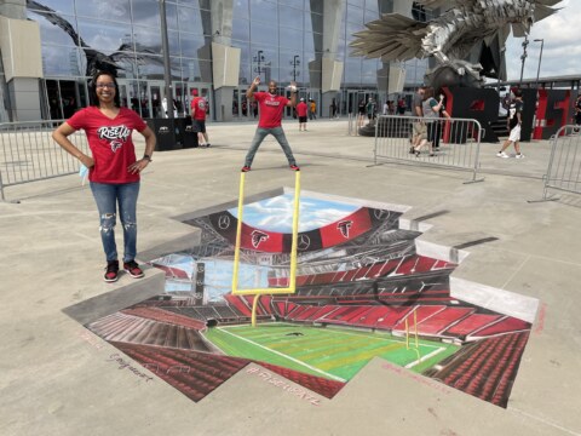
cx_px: 290
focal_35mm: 26
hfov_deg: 67.3
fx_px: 436
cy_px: 218
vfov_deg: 53.1
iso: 32
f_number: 1.6
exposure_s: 1/3731
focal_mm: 4.2
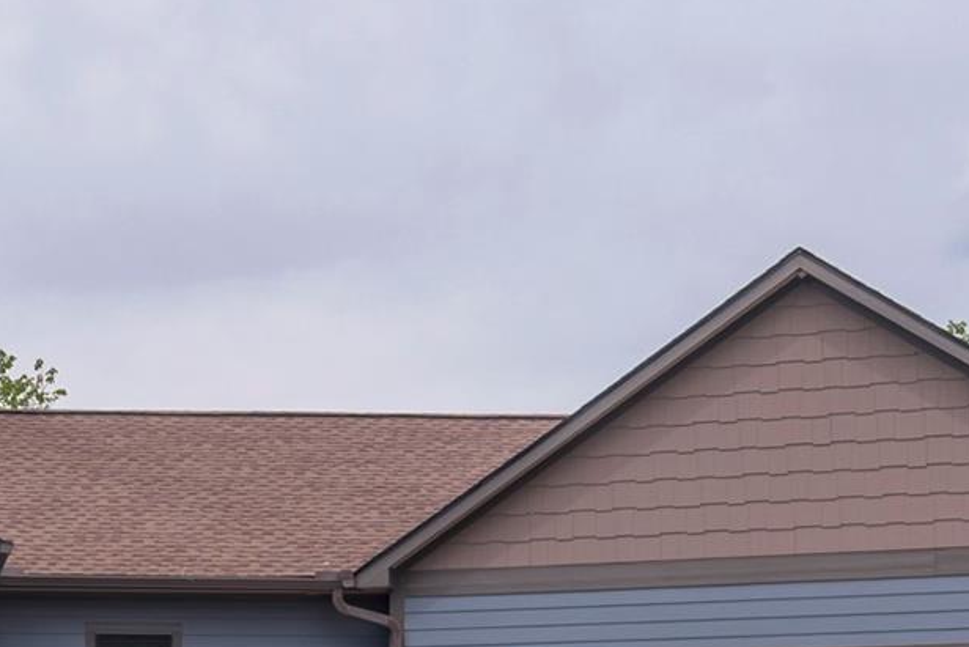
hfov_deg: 19.2
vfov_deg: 13.0
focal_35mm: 103
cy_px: 738
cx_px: -30
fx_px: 2773
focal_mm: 31
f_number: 7.1
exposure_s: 1/2500
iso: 320
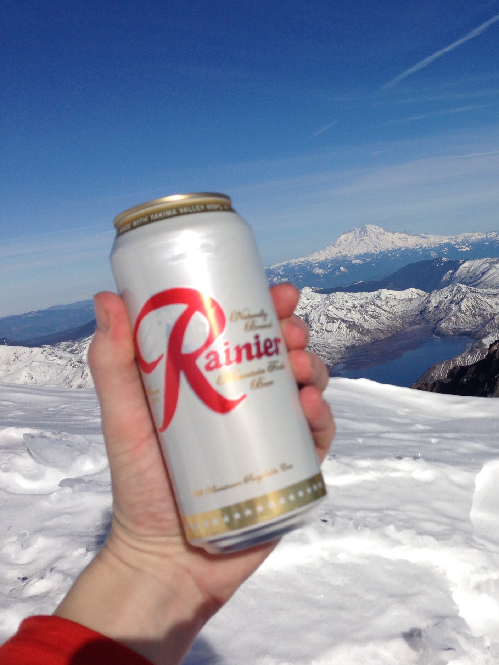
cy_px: 328
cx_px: 445
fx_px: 865
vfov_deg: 42.1
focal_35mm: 45
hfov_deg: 30.8
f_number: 2.4
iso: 50
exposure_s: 1/4926
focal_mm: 4.12
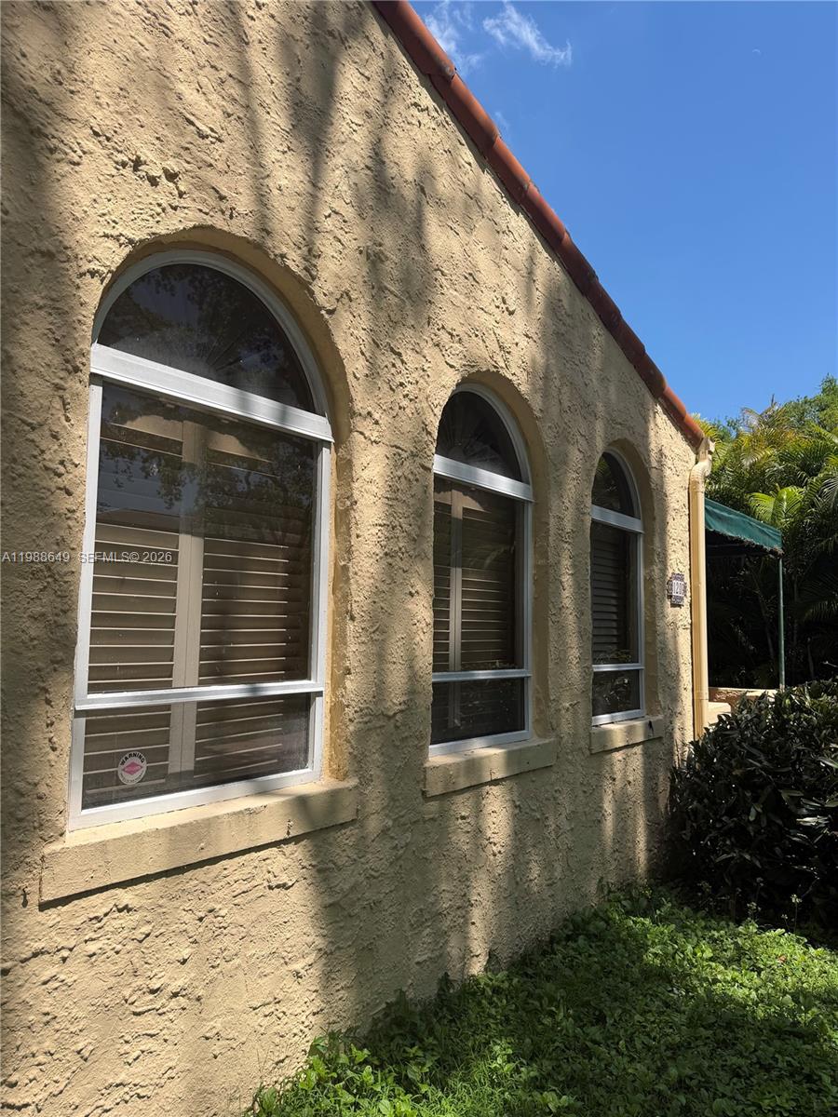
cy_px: 558
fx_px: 775
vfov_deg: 71.6
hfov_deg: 56.8
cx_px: 419
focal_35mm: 24
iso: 80
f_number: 1.78
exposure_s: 1/4167
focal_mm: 6.76
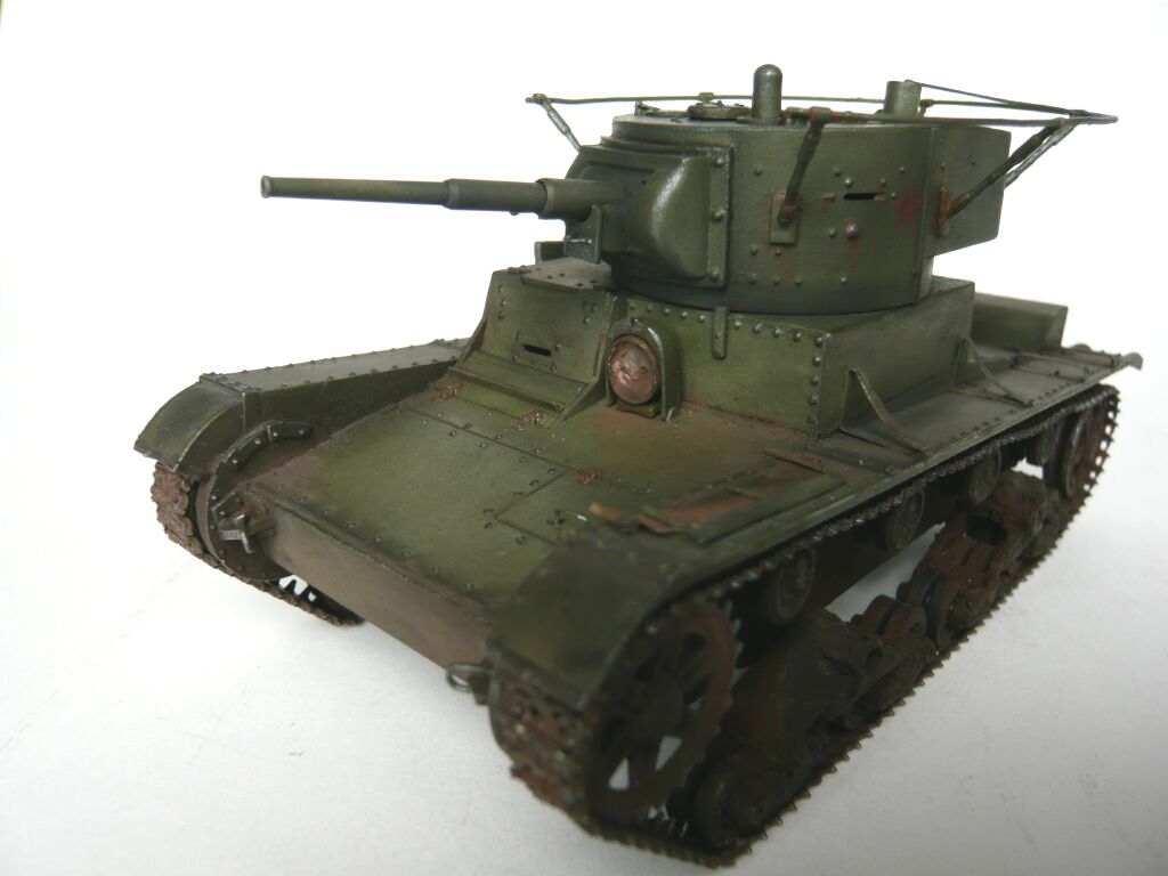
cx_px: 584
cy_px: 438
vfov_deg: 49.7
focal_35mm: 28
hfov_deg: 63.4
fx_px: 945
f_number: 2.8
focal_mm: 4.6
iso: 100
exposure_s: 1/80
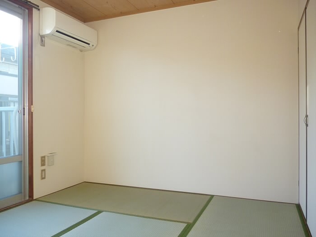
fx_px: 256
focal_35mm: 28
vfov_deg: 49.7
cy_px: 118
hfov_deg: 63.4
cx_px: 158
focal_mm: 5
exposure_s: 1/60
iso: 250
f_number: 3.1
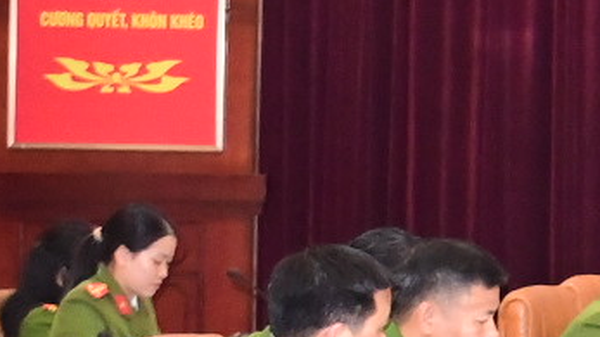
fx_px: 3690
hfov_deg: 8.3
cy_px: 190
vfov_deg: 5.2
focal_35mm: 232
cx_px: 1610
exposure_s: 1/200
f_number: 3.8
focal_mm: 26
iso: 2500
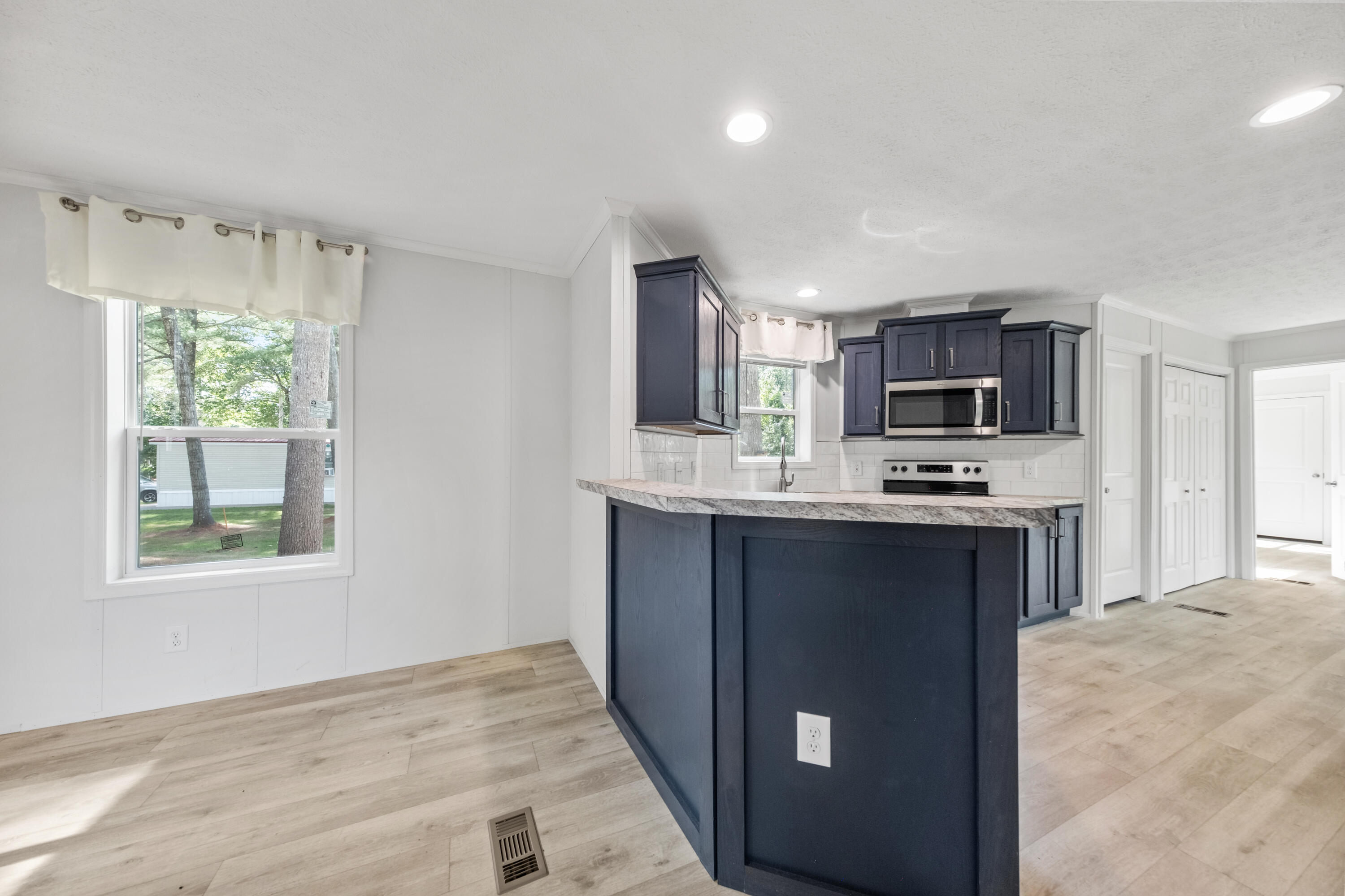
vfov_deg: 90.0
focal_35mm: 12
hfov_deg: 112.6
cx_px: 672
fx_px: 448
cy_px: 448
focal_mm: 8
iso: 500
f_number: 8
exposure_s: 1/8
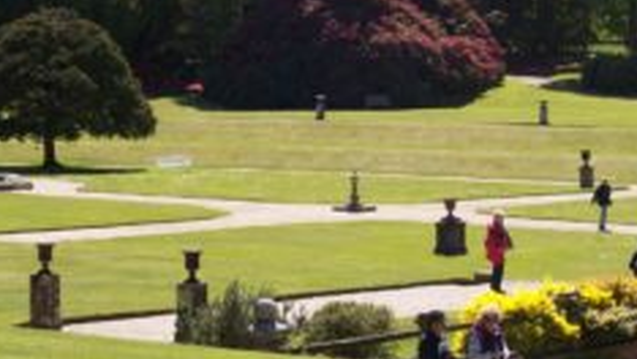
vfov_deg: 8.2
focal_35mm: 148
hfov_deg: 14.5
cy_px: 133
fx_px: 2502
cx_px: 430
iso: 80
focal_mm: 11.6
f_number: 3.8
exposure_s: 1/582
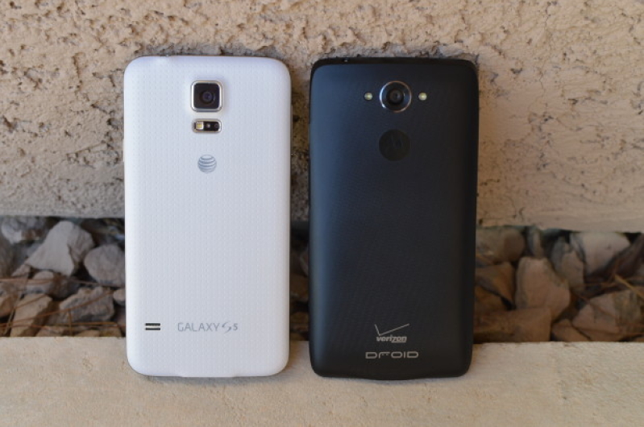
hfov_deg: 37.9
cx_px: 322
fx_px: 938
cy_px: 214
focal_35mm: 52
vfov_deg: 25.7
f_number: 5
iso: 400
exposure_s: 1/100
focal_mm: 35
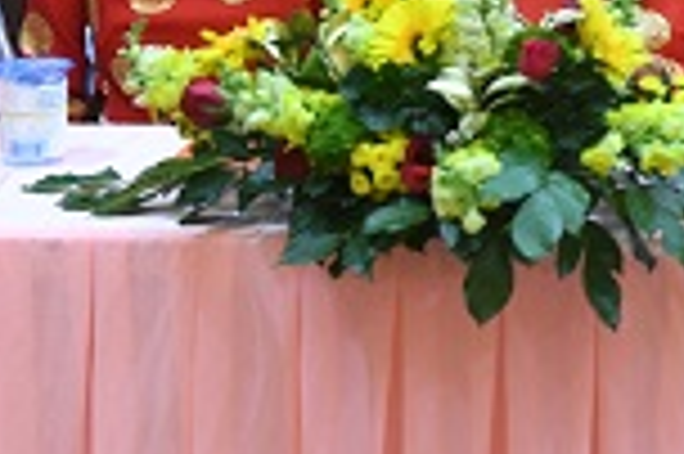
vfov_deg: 9.8
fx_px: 2619
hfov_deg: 13.9
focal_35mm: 138
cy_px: -92
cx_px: 1048
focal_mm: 42
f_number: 4
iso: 4000
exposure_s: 1/80
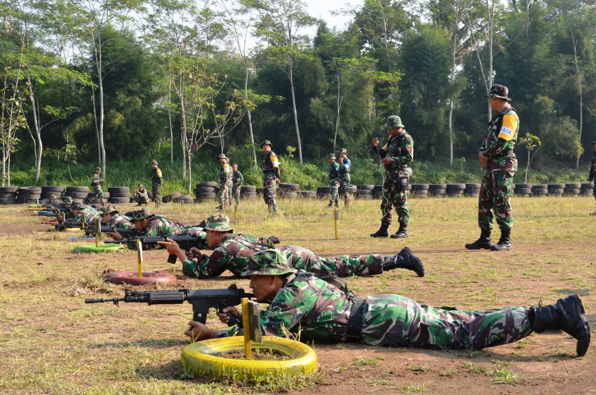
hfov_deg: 35.1
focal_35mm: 57
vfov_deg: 23.7
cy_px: 198
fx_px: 942
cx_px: 298
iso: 400
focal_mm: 38
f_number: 9
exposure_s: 1/320
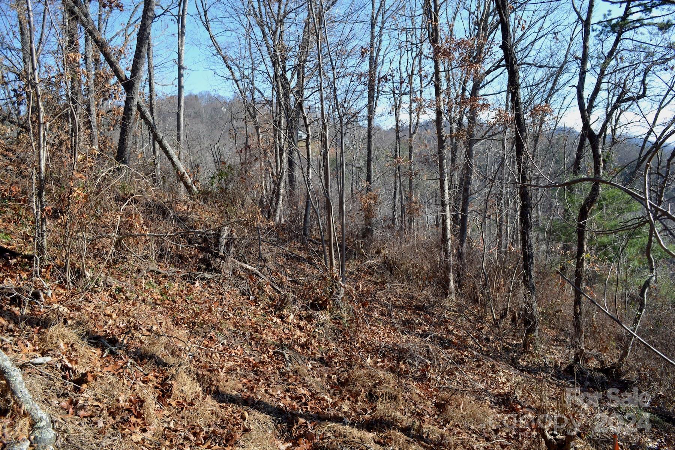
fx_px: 506
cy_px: 225
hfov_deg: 67.4
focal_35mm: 27
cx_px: 338
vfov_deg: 47.9
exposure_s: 1/125
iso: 100
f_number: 5.6
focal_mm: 18
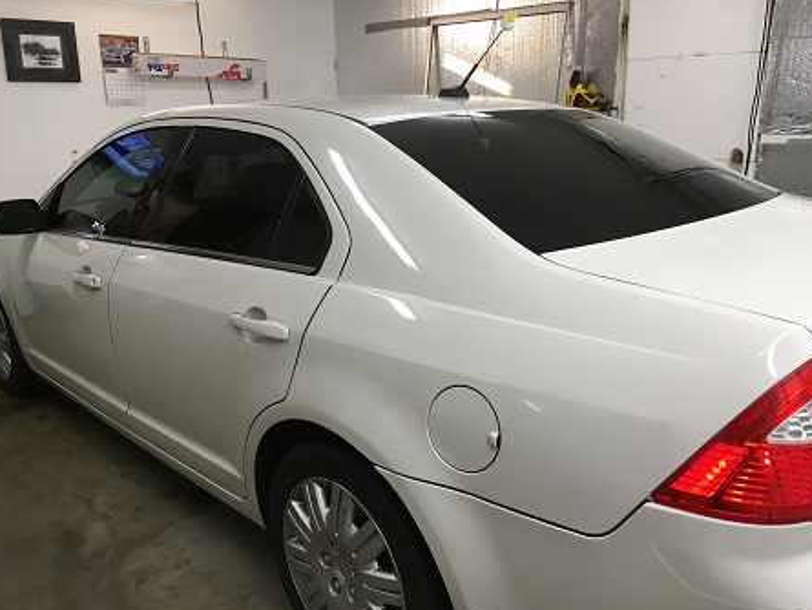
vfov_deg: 46.8
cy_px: 308
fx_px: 704
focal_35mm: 30
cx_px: 409
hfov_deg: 60.0
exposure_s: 1/30
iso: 32
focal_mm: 4.15
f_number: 2.2
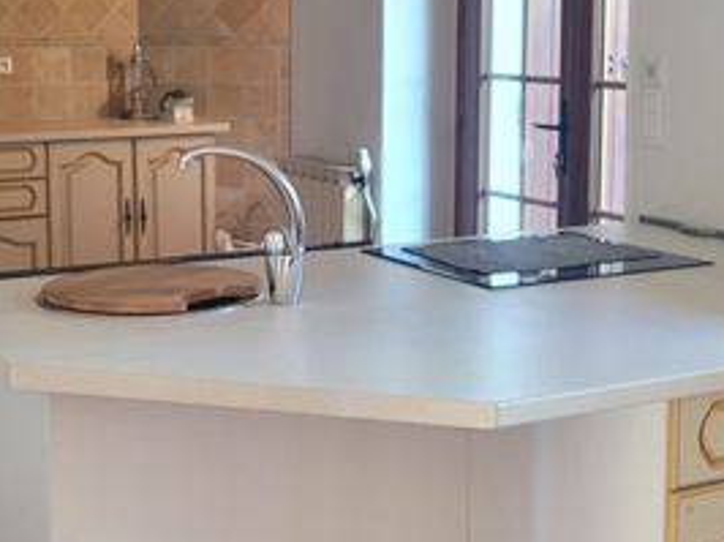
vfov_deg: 21.2
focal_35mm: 69
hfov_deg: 28.2
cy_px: 180
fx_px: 1442
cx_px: 347
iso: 640
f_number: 1.8
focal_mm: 5.4
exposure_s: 1/50
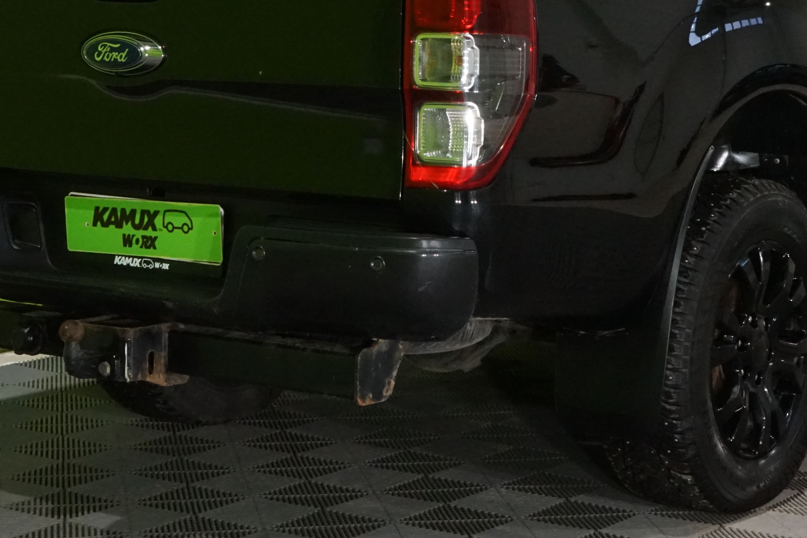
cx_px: 545
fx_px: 2062
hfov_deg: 22.0
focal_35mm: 92
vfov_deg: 14.7
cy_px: 70
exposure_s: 1/20
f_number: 29
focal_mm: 51
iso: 6400
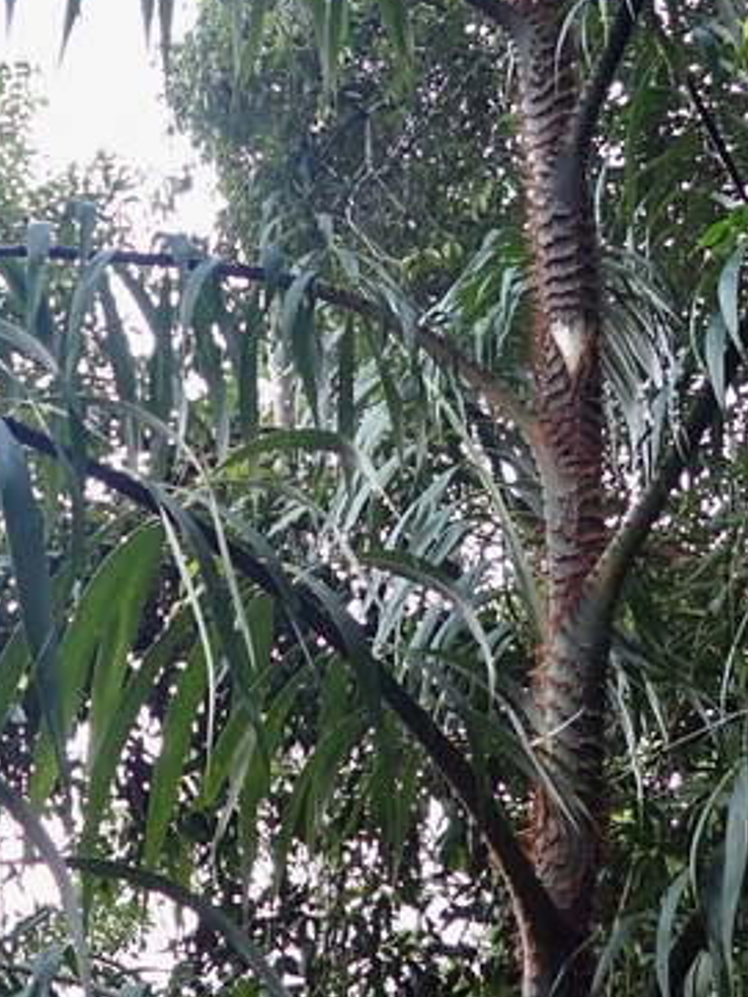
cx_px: 152
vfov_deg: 32.1
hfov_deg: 24.1
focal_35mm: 60
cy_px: 447
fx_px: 1728
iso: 100
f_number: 2
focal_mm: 4.5
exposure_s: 1/160
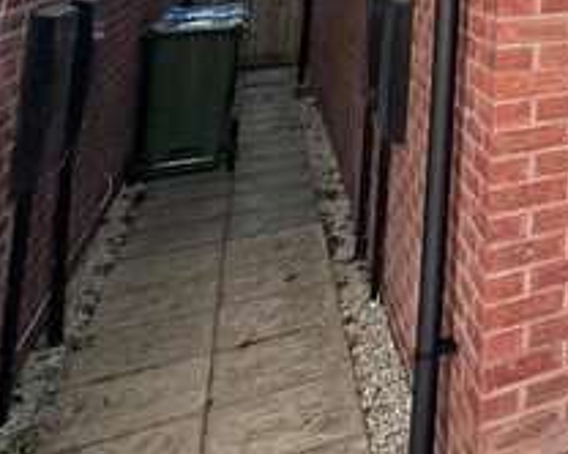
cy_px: -182
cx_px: 797
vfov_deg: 26.2
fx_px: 773
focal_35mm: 46
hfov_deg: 29.4
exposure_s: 1/99
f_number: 2.2
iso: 125
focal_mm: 2.22
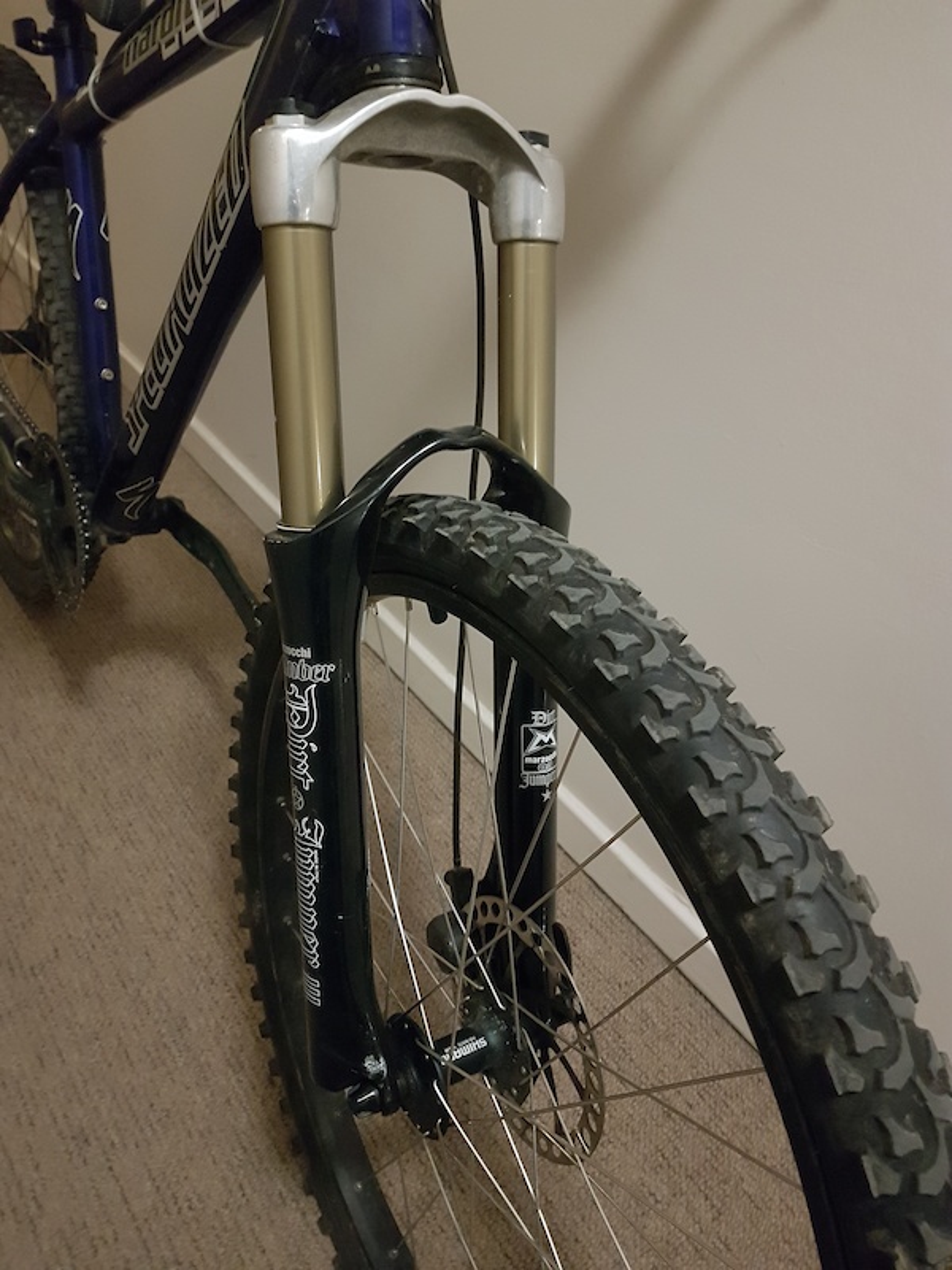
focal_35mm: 26
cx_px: 476
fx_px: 953
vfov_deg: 67.3
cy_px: 635
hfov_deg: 53.1
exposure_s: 1/10
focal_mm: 4.2
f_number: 1.7
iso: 800
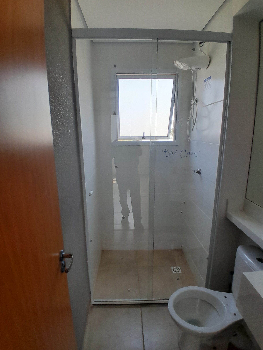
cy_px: 172
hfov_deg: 71.6
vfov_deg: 87.8
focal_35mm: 18
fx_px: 182
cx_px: 132
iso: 40
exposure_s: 1/123
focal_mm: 1.46
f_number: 2.2
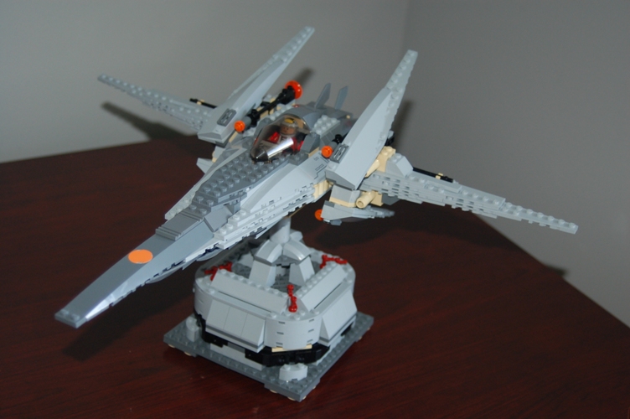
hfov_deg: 35.1
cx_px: 315
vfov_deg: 23.7
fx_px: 997
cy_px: 210
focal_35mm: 57
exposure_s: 1/60
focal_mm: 38
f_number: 4.2
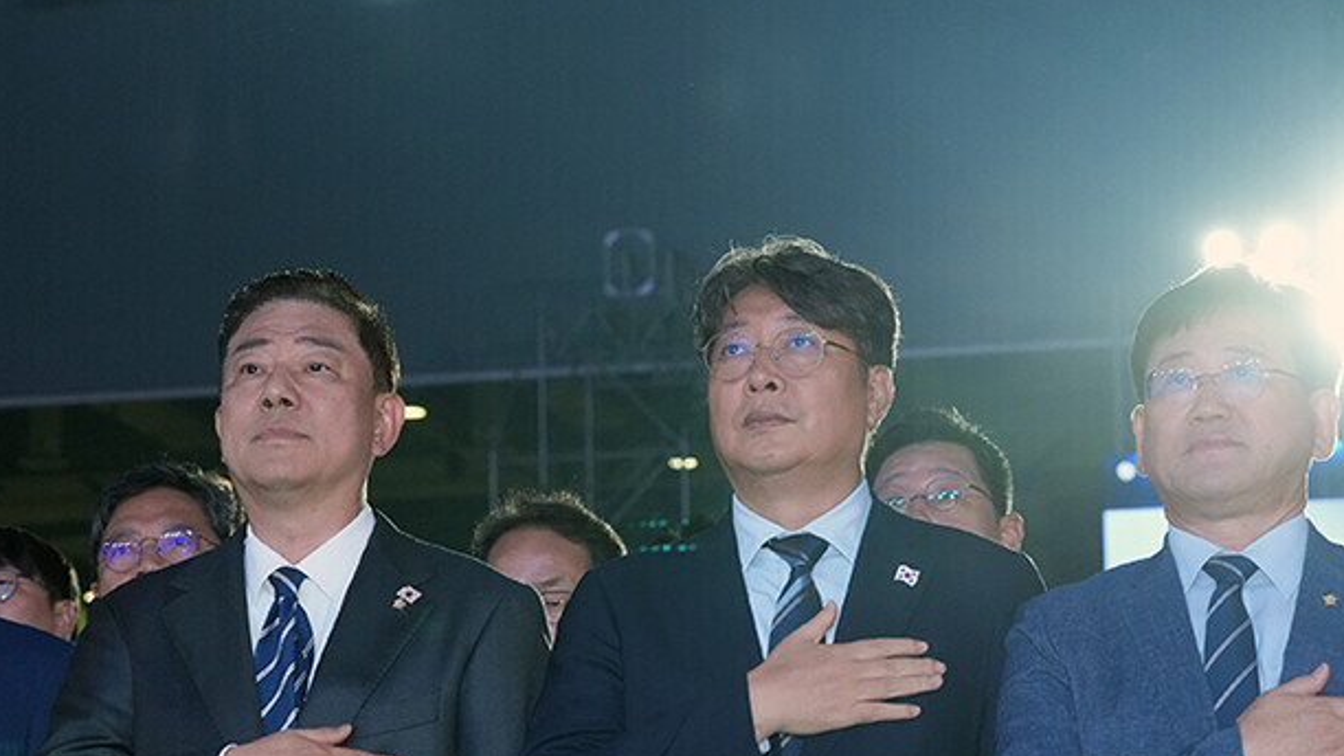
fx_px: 4098
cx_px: 307
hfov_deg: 18.5
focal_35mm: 115
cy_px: 644
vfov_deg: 10.5
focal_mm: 70
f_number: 6.3
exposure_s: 1/160
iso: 3200
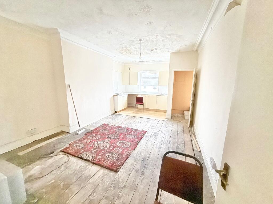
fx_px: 110
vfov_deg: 85.7
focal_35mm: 14
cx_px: 136
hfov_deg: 102.1
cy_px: 102
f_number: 2.2
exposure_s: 1/47
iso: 800
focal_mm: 2.22
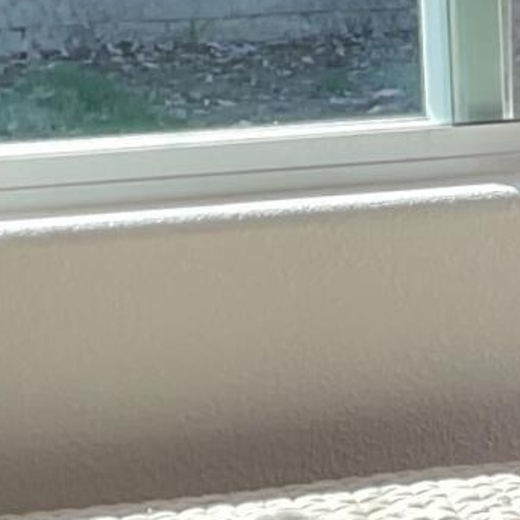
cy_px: 147
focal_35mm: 224
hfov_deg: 7.4
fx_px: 3807
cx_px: 1116
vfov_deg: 7.8
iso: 16
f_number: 1.8
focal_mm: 3
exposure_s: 1/120
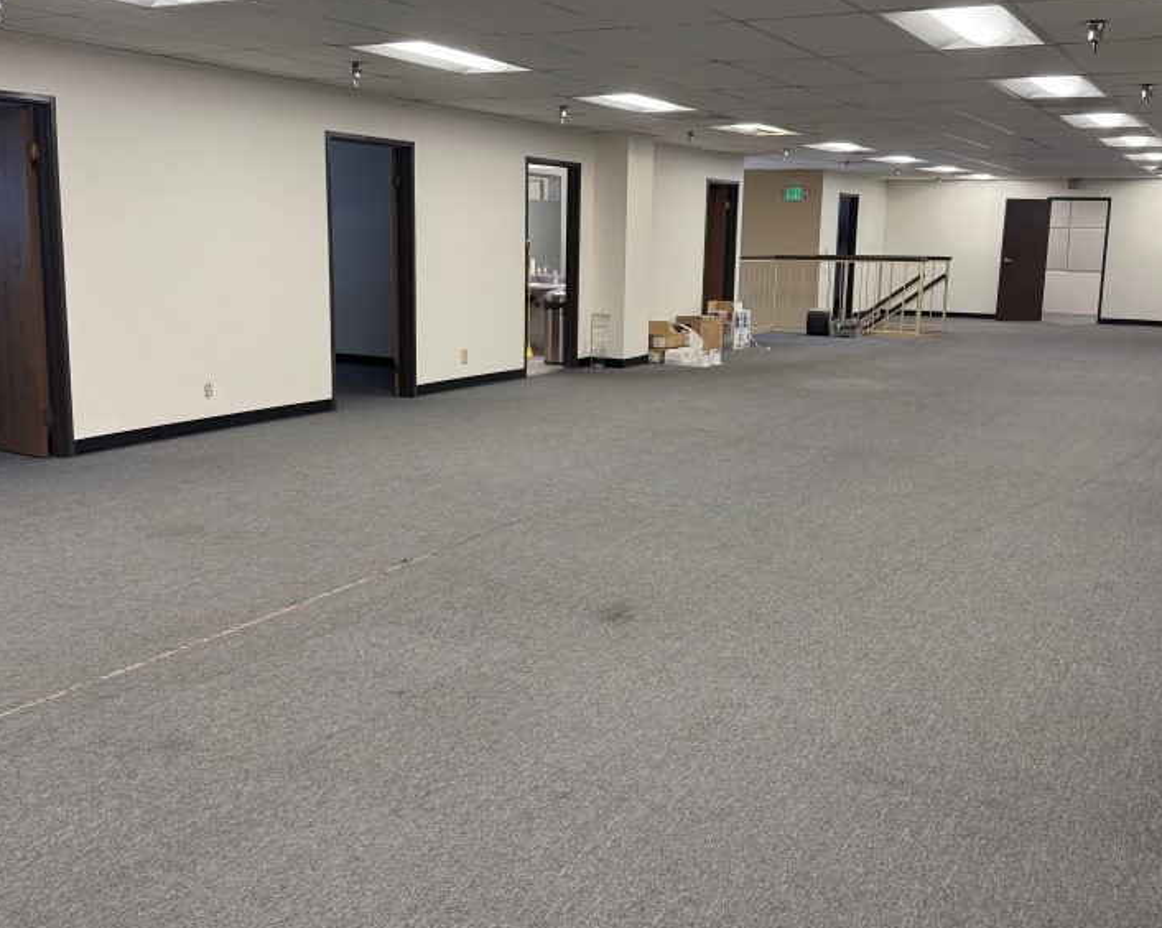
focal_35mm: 34
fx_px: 1169
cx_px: 625
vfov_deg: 43.3
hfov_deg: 52.8
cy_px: 426
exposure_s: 1/153
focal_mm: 6.76
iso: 200
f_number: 1.78
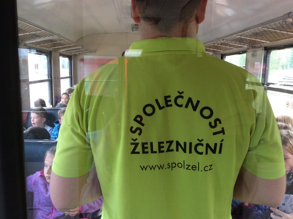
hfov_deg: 56.9
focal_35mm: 32
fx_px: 270
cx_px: 146
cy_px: 110
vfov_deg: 44.0
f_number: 2.4
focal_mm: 3.3
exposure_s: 1/33
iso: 32
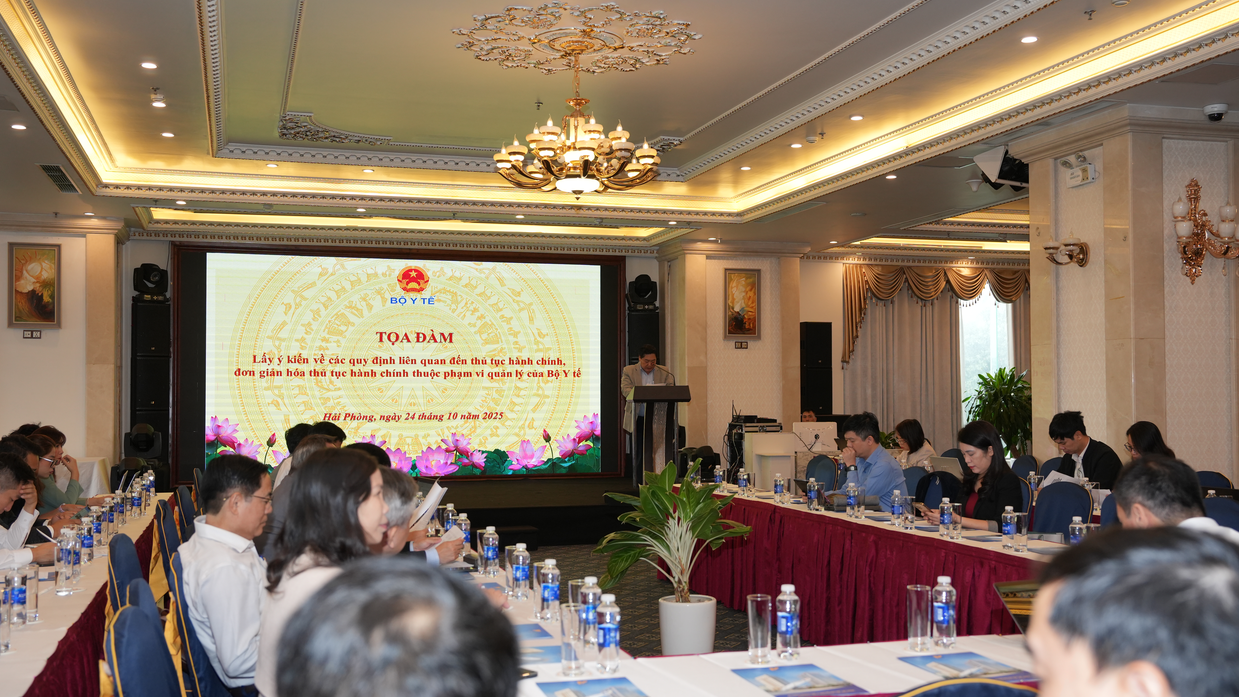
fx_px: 1216
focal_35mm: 37
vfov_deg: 32.0
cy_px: 371
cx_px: 620
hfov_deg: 54.0
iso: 800
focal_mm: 35
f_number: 4
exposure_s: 1/160
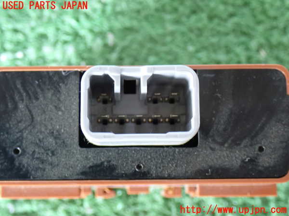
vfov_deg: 20.7
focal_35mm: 71
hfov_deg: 27.4
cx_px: 144
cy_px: 108
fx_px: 593
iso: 1250
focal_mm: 12.73
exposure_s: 1/15
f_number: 3.9
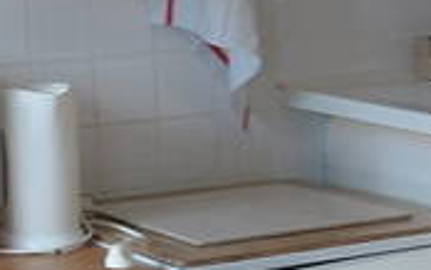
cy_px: 149
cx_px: 159
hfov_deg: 13.6
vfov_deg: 8.5
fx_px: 1810
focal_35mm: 154
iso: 80
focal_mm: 5.7
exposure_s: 1/41.9
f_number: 2.9
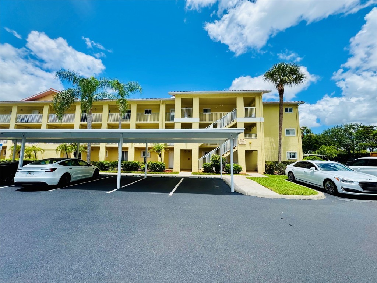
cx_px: 188
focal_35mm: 14
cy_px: 142
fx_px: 152
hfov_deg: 102.1
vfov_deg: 85.7
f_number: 2.2
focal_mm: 2.22
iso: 50
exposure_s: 1/1277
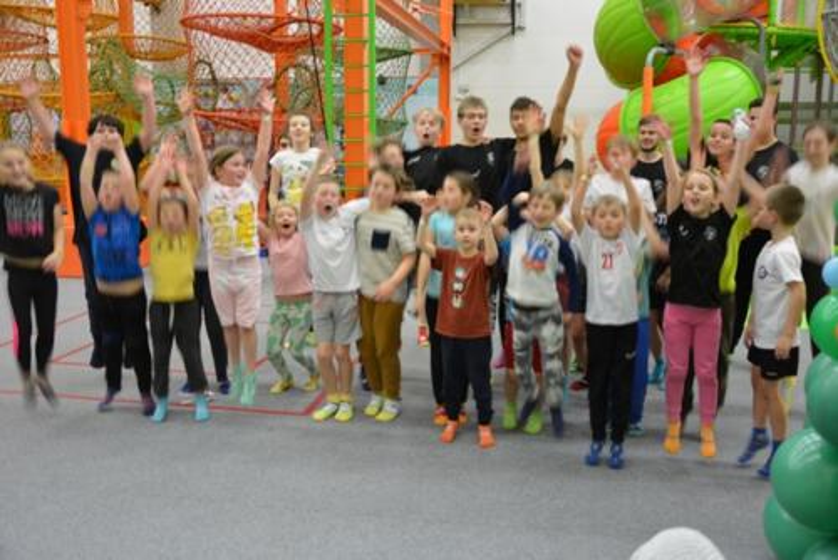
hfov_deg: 53.1
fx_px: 838
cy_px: 280
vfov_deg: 36.9
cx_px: 419
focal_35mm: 36
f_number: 3.8
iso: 1600
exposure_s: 1/25
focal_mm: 24
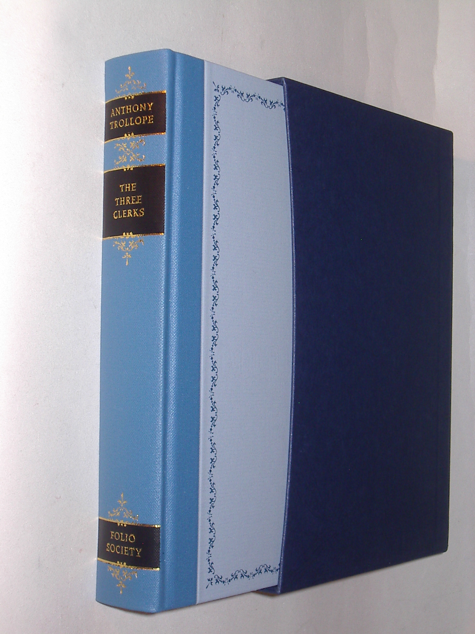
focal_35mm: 63
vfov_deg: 30.7
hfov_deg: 23.3
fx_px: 1153
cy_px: 317
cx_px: 238
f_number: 3.4
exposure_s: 1/60
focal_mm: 9.6
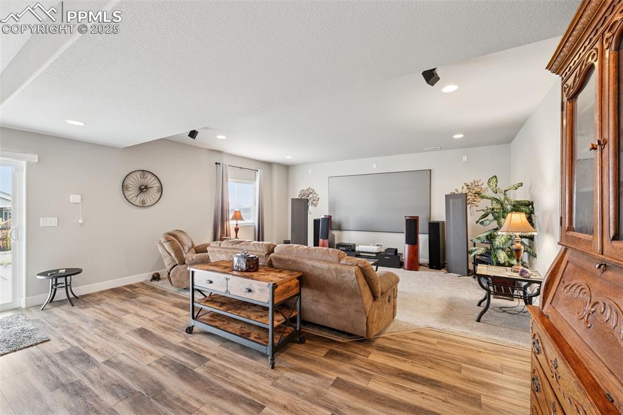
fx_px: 259
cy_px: 208
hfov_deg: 100.4
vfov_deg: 77.3
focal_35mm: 15
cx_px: 312
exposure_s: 1/2.5
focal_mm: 15
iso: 800
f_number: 11
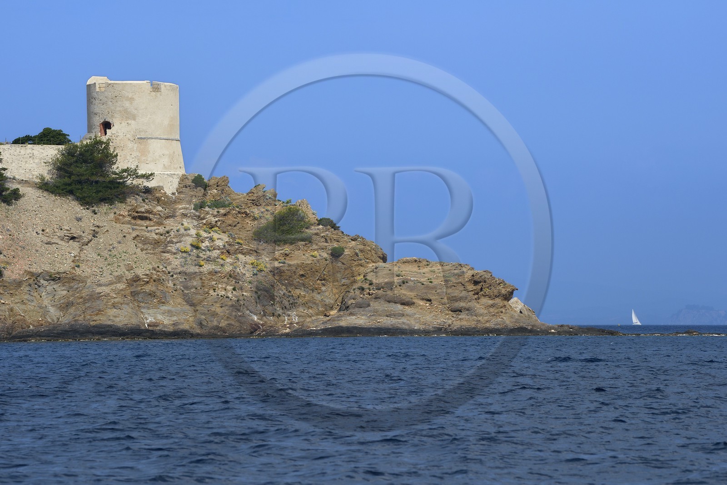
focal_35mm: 200
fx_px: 4038
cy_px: 242
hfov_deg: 10.3
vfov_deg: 6.9
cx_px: 364
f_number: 8
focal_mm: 200
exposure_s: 1/1000
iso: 200
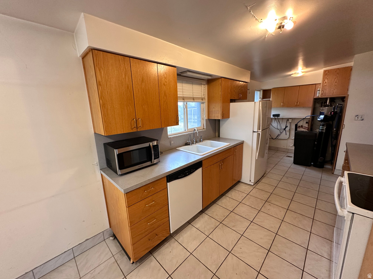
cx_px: 186
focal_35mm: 14
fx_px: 151
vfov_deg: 85.7
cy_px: 140
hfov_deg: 102.1
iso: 200
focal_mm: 2.22
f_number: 2.2
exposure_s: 1/60
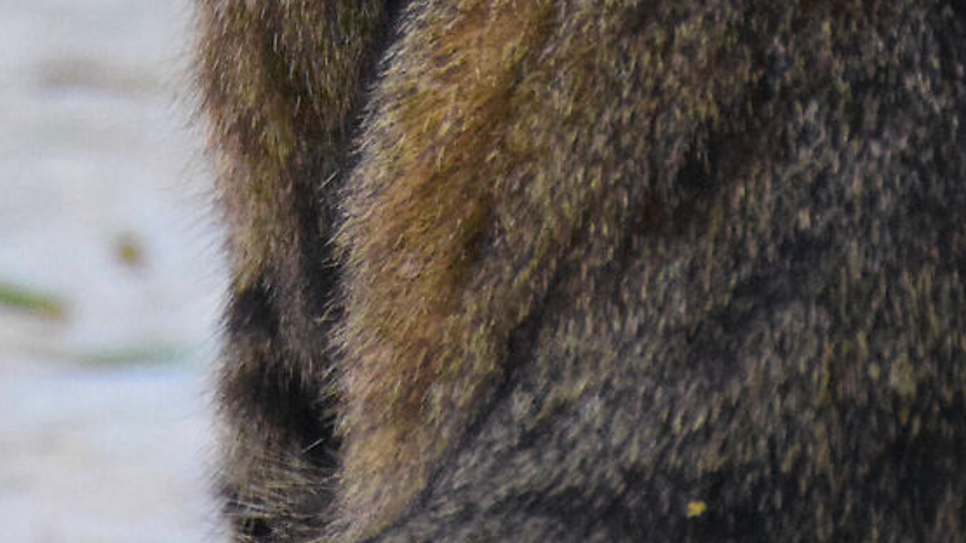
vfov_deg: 1.3
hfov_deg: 2.3
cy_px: -578
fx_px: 24381
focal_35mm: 952
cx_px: 211
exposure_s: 1/1250
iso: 3200
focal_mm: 140
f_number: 7.1
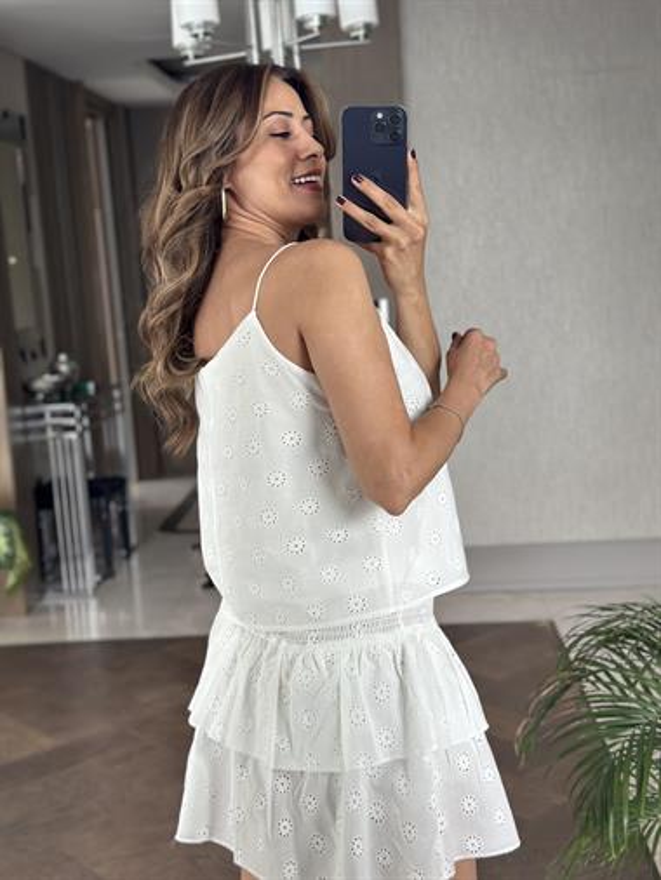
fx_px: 1221
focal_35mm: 48
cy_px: 440
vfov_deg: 39.6
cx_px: 330
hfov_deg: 30.3
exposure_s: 1/67
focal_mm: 6.86
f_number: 1.78
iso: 125
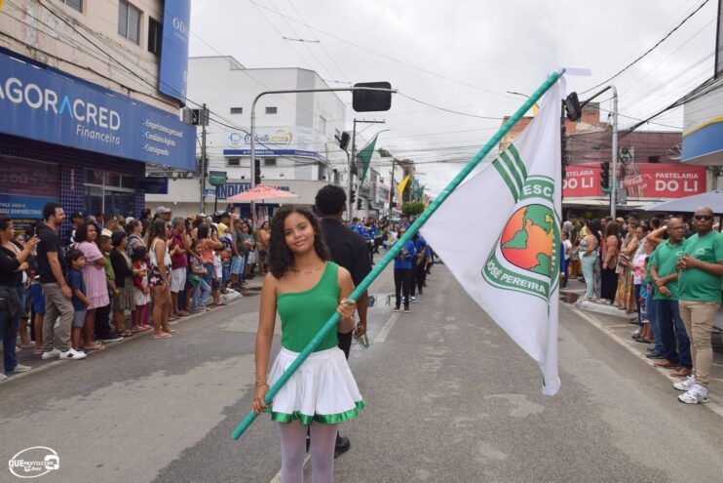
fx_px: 542
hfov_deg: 67.4
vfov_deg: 47.9
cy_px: 242
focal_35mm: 27
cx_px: 362
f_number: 10
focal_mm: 18
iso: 100
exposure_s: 1/200
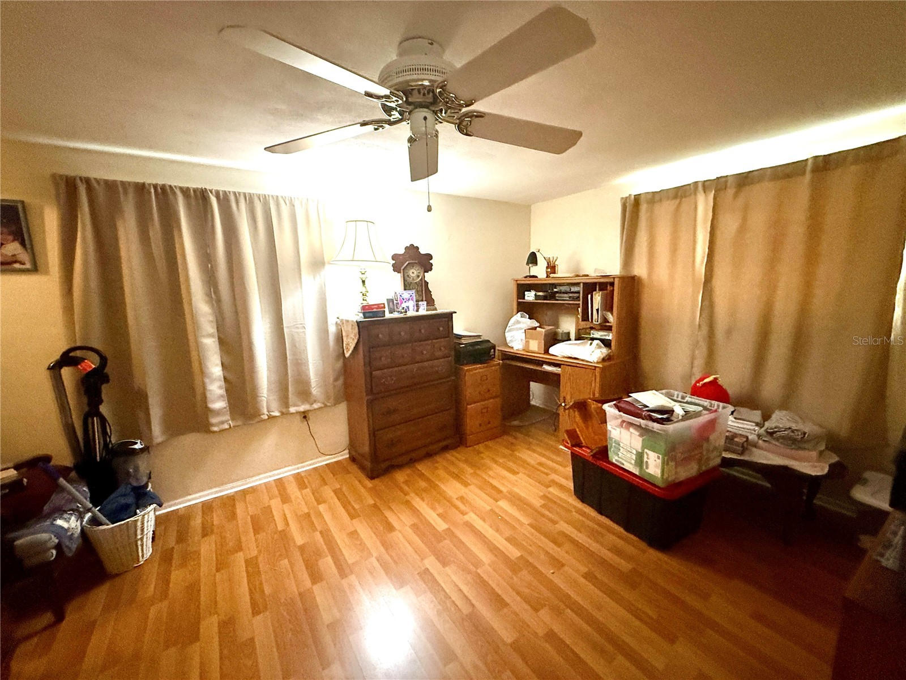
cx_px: 453
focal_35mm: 14
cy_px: 340
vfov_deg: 85.7
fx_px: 366
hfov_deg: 102.1
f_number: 2.2
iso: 320
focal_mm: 2.22
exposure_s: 1/60
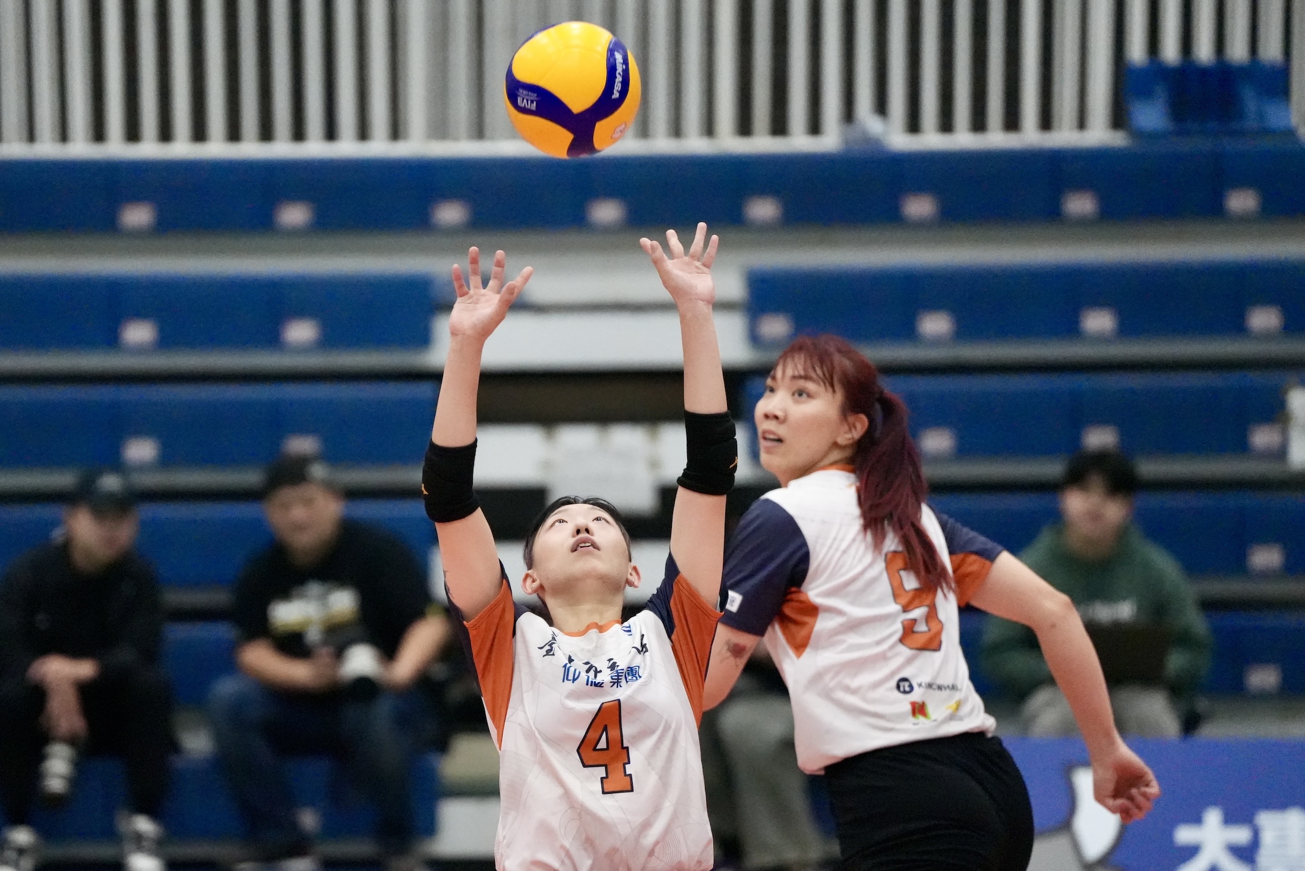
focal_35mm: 200
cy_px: 436
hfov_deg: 10.3
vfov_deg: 6.9
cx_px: 652
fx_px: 7250
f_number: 2.8
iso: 12800
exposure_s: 1/1250
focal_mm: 200
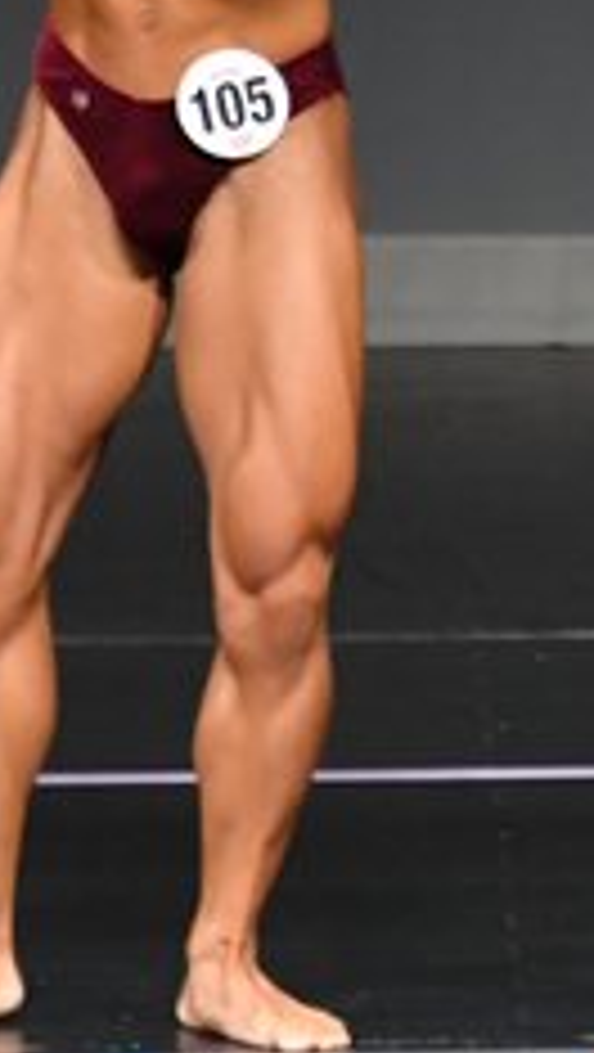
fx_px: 30539
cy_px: 166
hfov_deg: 1.1
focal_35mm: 1093
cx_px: 1451
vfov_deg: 2.0
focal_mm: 210
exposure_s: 1/400
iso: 4000
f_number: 5.6
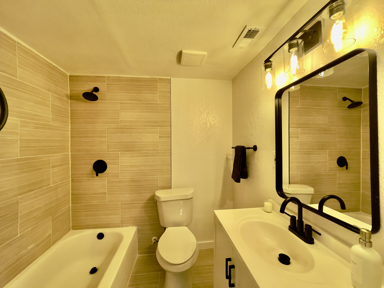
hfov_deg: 106.2
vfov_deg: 89.9
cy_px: 144
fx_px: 144
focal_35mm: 13
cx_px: 192
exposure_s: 1/120
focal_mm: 1.54
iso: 160
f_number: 2.4
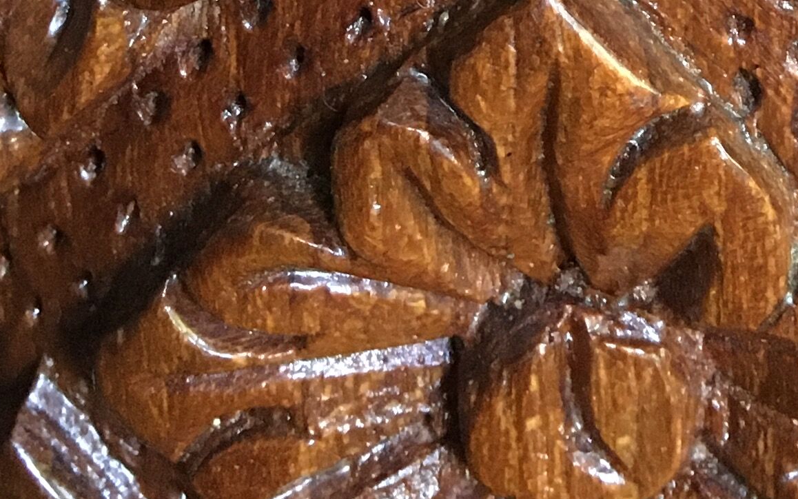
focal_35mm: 107
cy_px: -750
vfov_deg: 10.4
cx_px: 700
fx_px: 2327
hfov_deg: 19.2
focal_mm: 4.15
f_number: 2.2
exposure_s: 1/17
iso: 400
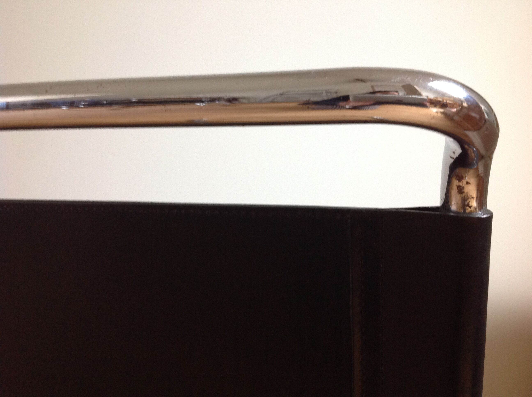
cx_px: 266
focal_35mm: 35
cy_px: 198
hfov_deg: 52.7
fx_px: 537
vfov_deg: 40.6
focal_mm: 4.28
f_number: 2.4
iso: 200
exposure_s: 1/15
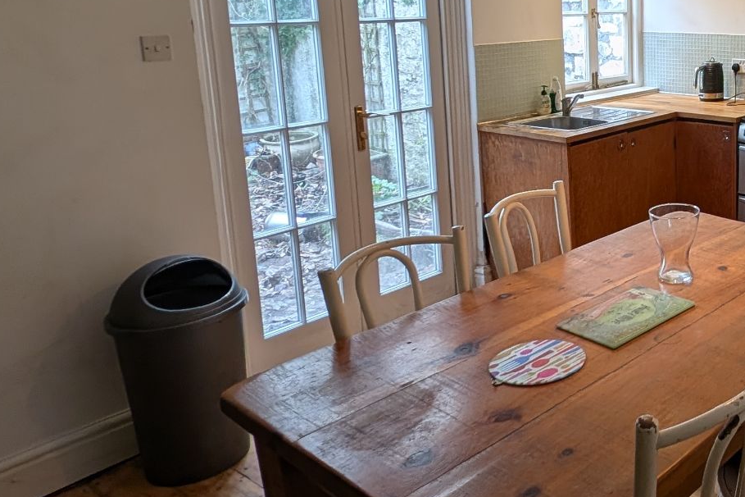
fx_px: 683
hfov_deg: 49.0
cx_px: 711
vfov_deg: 38.9
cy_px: 126
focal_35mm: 33
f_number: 1.95
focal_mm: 2.23
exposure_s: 1/23.8
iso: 54
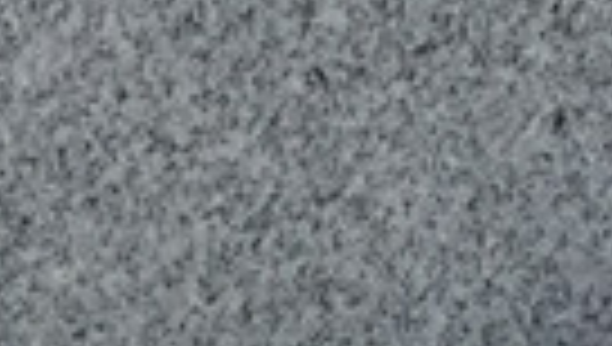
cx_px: -346
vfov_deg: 5.0
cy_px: 1260
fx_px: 3624
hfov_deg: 9.4
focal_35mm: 223
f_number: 2.4
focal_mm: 3.3
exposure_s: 1/250
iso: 25
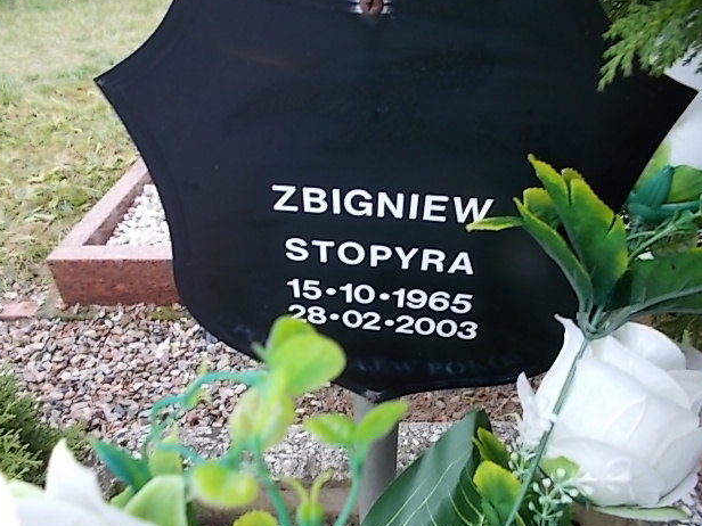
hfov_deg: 65.3
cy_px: 268
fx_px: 548
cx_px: 348
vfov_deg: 51.4
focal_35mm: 27
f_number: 3.2
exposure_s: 1/25
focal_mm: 4.6
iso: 100
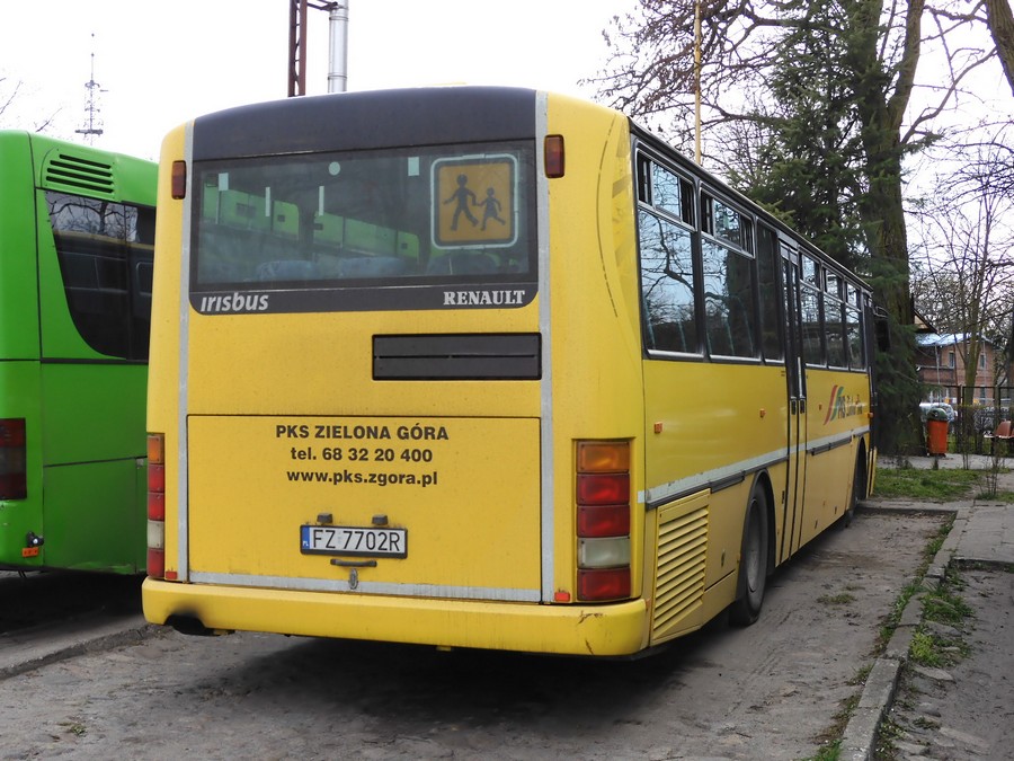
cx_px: 507
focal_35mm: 45
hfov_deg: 42.1
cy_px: 380
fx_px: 1318
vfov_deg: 32.2
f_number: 4
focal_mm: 8
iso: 125
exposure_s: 1/250
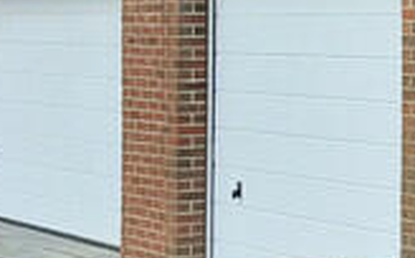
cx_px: 711
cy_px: -28
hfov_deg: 12.2
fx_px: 1796
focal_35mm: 159
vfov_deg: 8.2
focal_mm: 6.76
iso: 80
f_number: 1.78
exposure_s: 1/2506
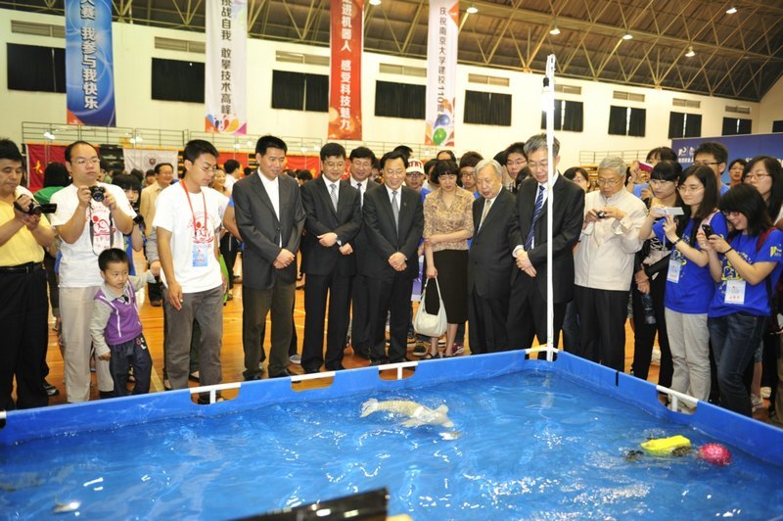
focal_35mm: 29
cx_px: 392
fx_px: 630
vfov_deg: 44.9
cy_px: 260
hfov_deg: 63.7
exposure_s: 1/80
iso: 800
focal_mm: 29
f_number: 2.8
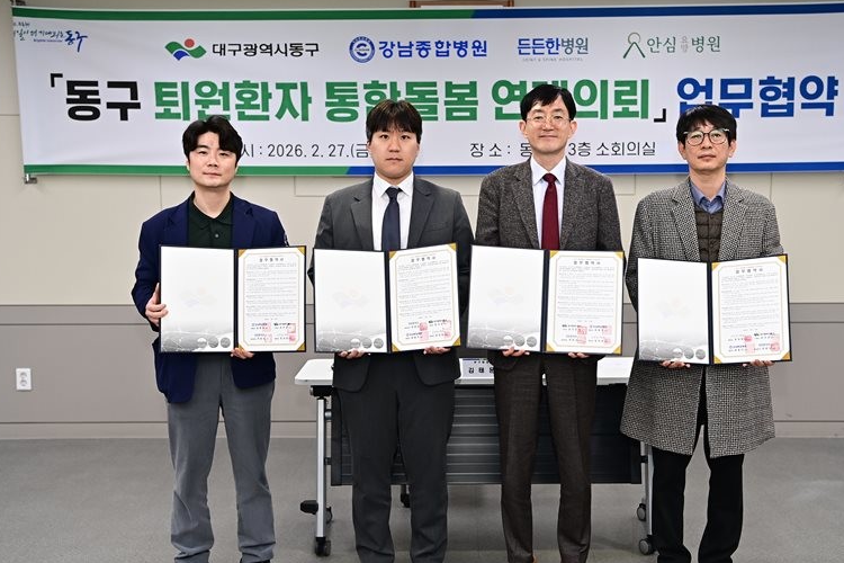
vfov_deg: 28.1
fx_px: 1125
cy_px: 307
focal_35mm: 48
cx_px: 454
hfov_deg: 41.1
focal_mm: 40
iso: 1250
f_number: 4
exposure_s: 1/200
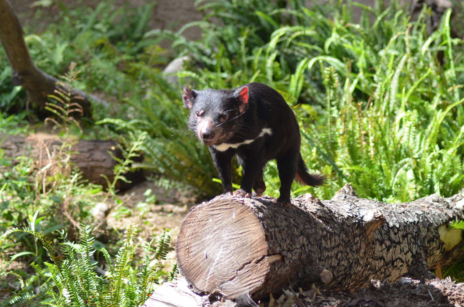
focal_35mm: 165
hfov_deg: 12.5
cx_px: 232
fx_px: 2122
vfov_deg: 8.3
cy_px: 154
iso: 800
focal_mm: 110
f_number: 4
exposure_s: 1/1000
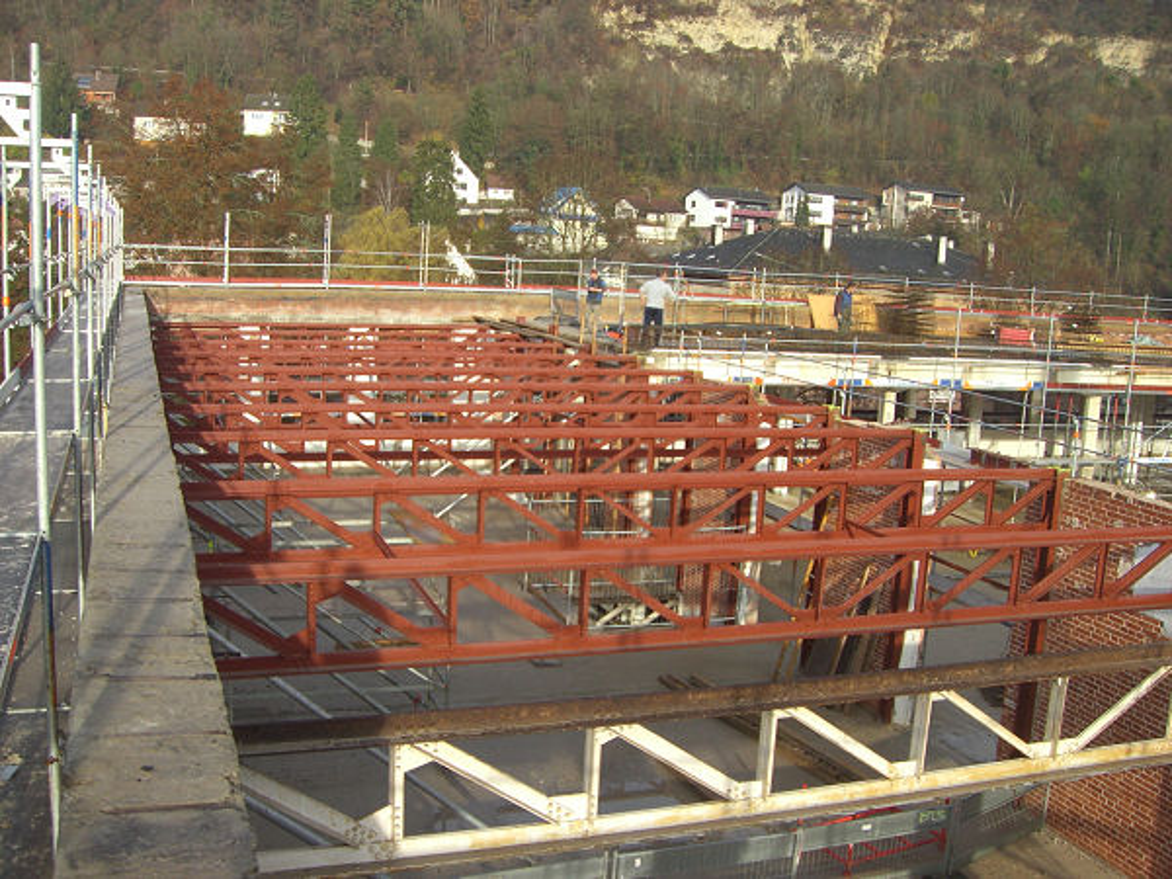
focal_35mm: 38
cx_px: 586
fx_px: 1287
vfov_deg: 37.7
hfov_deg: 49.0
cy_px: 440
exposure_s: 1/250
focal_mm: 6.2
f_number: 4.3
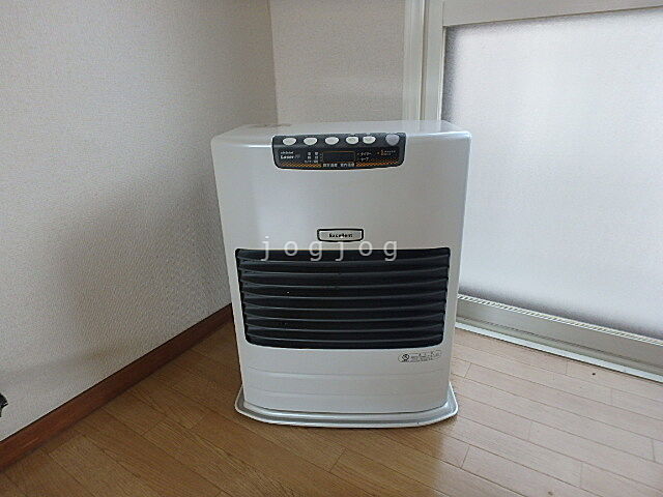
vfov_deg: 63.4
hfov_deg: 79.0
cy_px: 248
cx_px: 332
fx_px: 402
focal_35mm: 21
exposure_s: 1/30
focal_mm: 3.7
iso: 250
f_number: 3.5
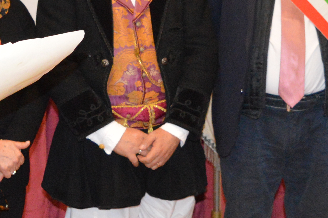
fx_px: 910
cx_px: 166
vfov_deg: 13.6
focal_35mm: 100
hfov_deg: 20.4
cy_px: 43
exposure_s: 1/60
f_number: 3.5
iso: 2200
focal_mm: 18
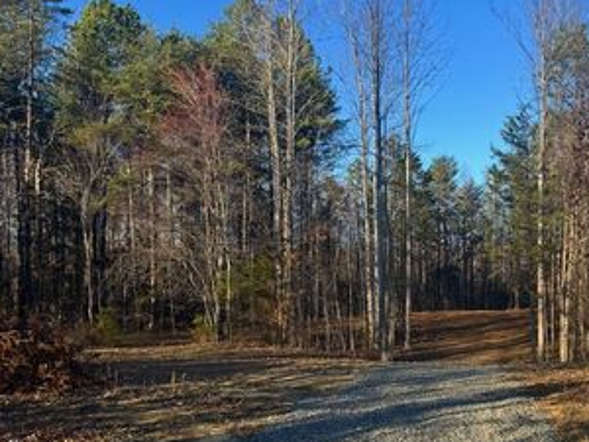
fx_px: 681
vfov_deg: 35.8
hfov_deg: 44.5
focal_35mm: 40
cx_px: 473
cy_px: 272
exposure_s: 1/1923
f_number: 1.78
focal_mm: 6.76
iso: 80
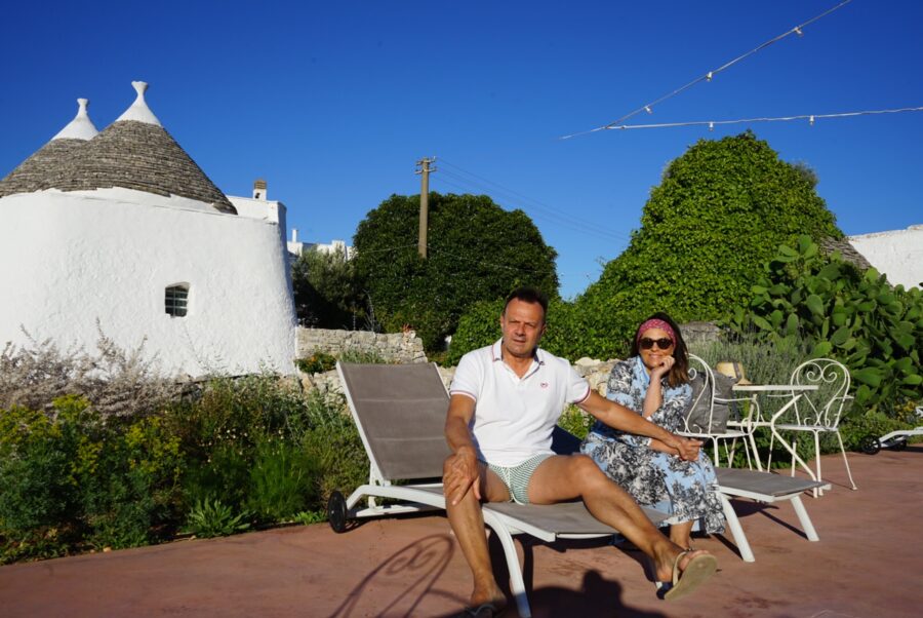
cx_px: 462
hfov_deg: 65.4
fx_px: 719
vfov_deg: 46.5
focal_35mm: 28
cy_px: 309
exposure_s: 1/160
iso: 100
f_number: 14
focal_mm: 28
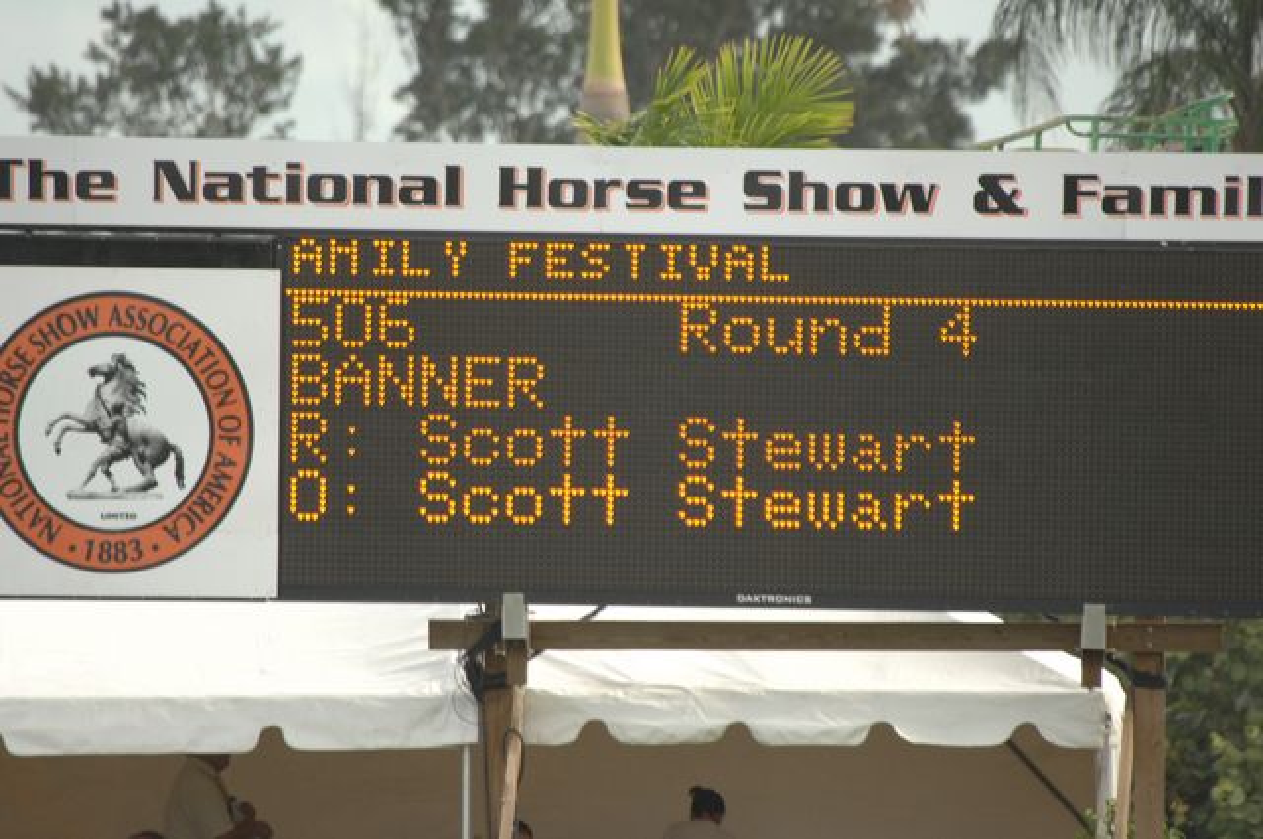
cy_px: 420
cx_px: 632
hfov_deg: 2.8
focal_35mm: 750
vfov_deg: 1.8
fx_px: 26279
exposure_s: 1/400
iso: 400
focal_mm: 500
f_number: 6.3
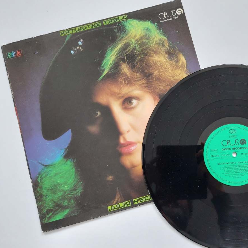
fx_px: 235
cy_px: 122
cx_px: 164
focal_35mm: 29
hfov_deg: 54.6
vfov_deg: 55.6
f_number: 1.8
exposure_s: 1/40
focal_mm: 5.23
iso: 400
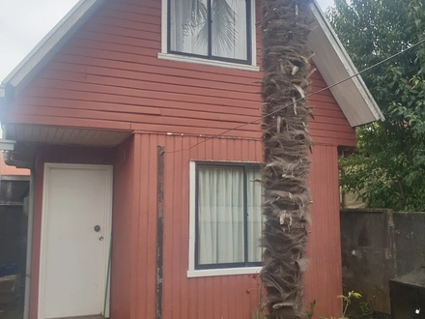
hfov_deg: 67.3
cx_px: 212
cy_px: 160
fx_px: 319
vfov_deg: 53.1
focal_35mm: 26
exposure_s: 1/344
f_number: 2.4
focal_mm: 4.3
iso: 50
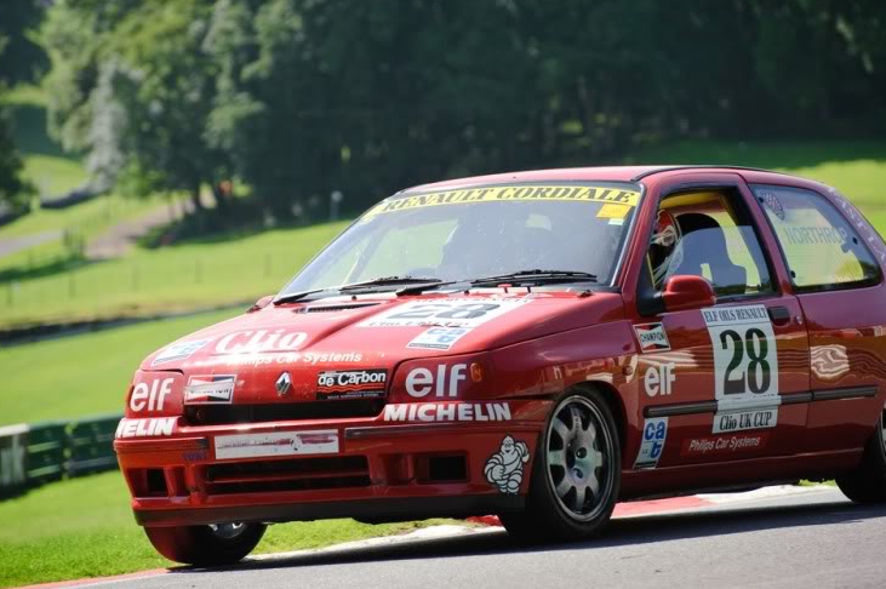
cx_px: 467
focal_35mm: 197
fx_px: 4844
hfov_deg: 10.5
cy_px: 276
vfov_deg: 7.0
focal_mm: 180
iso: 400
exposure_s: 1/1600
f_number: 5.6
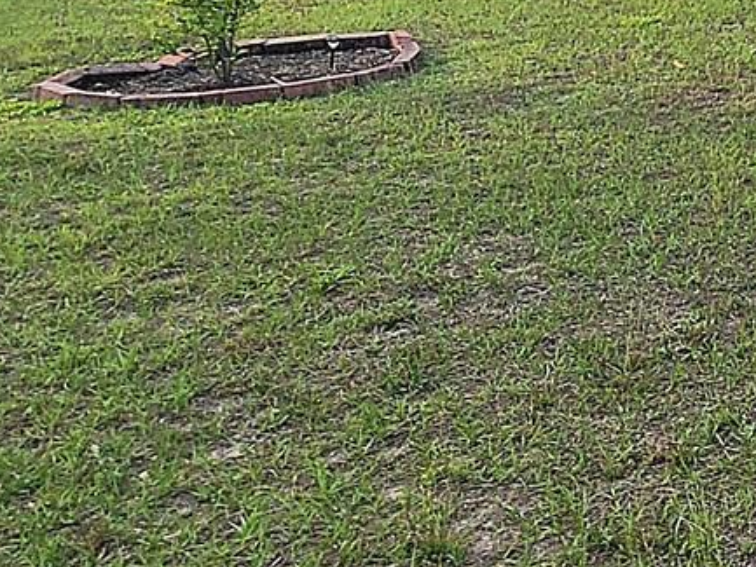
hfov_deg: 25.4
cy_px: -113
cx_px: 1220
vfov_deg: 26.8
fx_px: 1049
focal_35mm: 48
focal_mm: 2.2
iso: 50
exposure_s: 1/909
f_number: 2.2
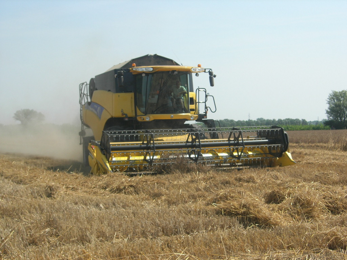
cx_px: 174
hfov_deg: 31.7
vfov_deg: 24.0
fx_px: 611
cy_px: 130
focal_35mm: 61
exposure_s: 1/350
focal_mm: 12.7
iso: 64
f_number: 5.9
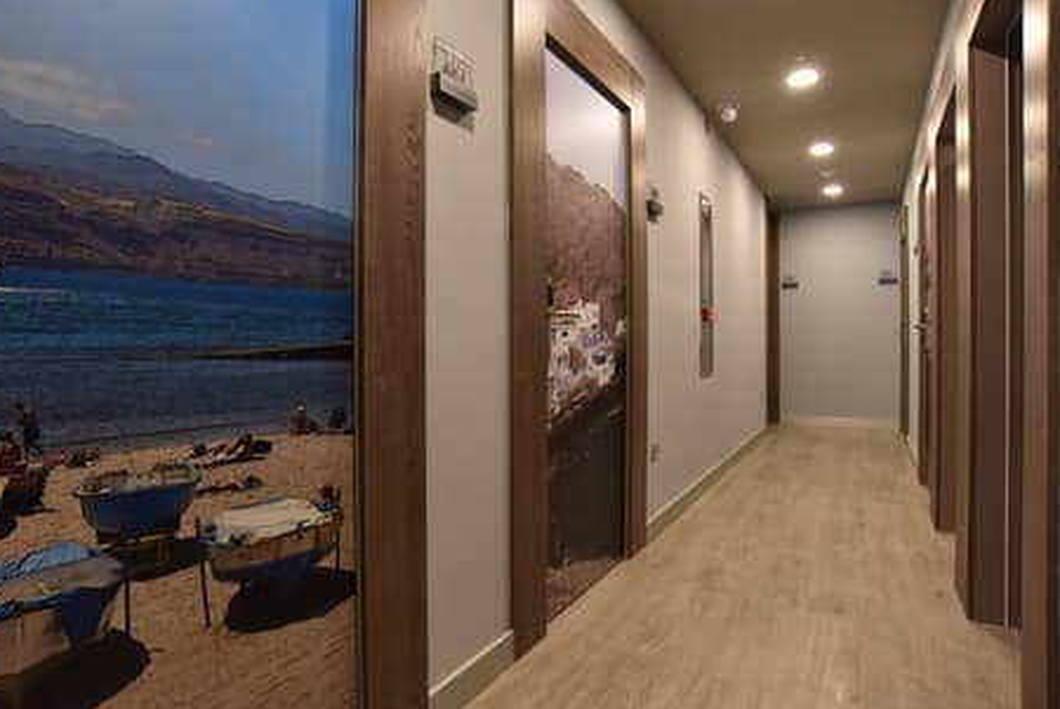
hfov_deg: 83.7
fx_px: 589
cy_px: 332
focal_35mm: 20
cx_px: 481
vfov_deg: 62.0
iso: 1600
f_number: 6.3
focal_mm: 18
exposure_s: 1/30
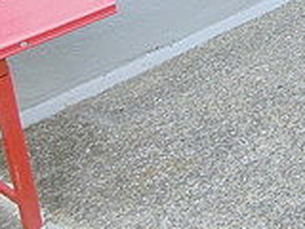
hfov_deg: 19.5
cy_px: -95
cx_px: 541
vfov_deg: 17.7
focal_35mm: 76
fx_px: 670
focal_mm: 4.06
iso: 80
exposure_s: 1/125
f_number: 2.7
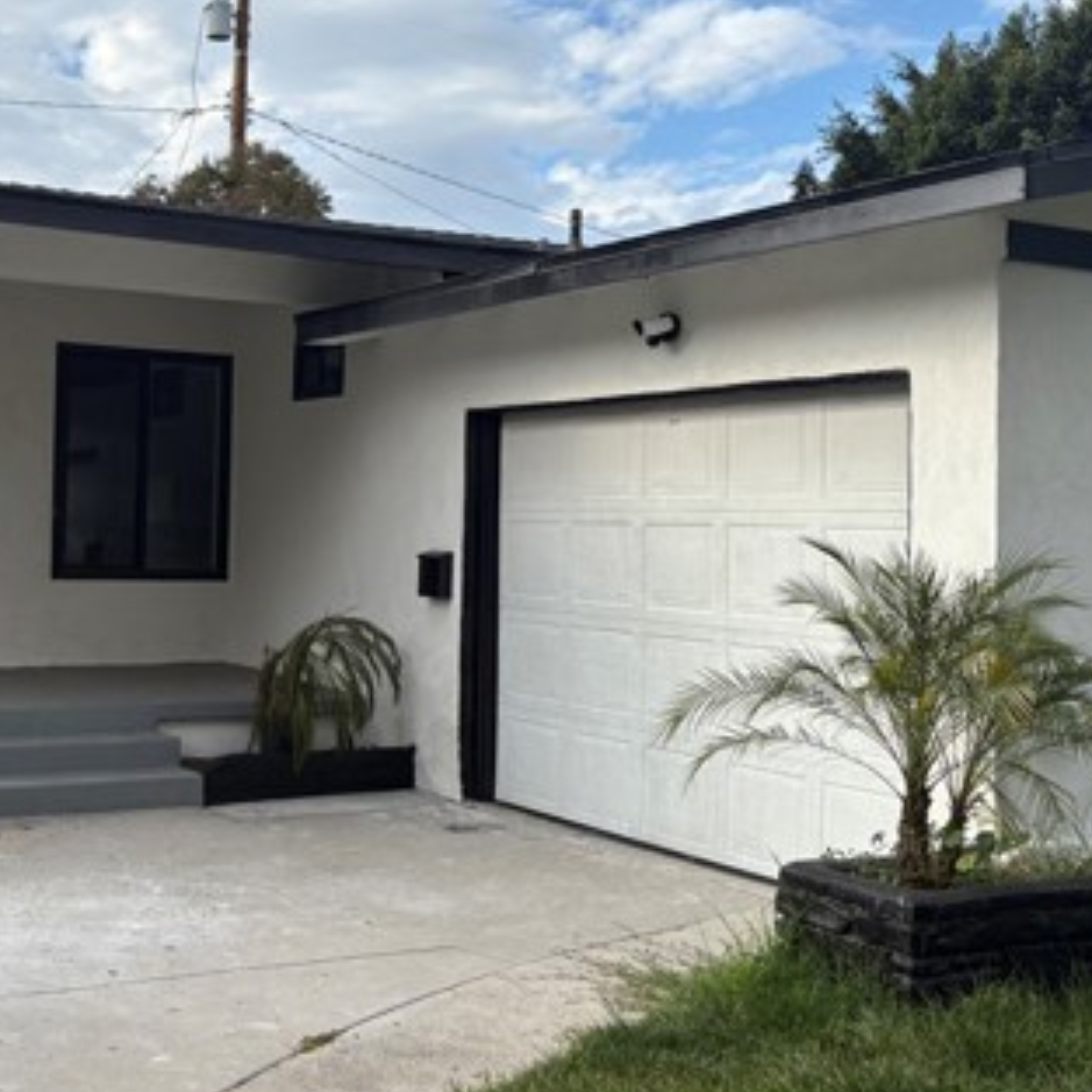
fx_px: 1677
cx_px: 304
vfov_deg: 36.0
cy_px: 471
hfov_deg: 35.4
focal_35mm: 47
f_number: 1.6
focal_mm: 5.96
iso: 50
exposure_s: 1/2865
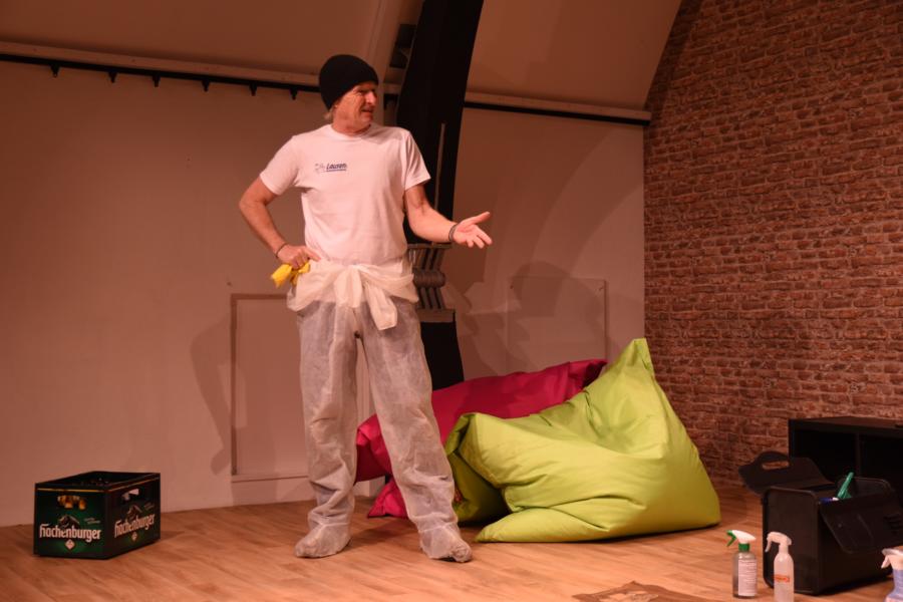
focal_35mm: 51
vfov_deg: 26.5
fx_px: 1279
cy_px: 301
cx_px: 452
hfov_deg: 38.9
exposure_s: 1/125
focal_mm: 34
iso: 320
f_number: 2.8
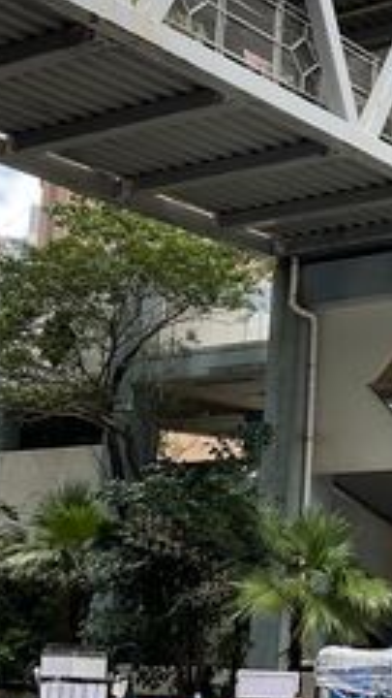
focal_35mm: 71
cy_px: 301
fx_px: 1312
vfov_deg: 29.7
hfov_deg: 16.1
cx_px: 505
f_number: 1.8
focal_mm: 3
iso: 16
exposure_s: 1/432
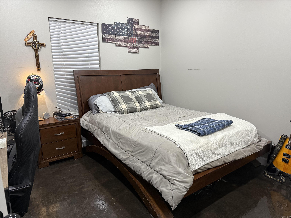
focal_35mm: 24
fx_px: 202
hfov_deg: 71.6
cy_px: 109
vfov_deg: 56.8
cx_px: 146
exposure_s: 1/60
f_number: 1.78
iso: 250
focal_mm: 6.76
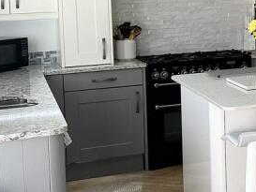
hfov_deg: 19.4
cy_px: 13
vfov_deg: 16.2
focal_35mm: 90
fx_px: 666
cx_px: 366
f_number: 1.78
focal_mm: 6.86
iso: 80
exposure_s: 1/300
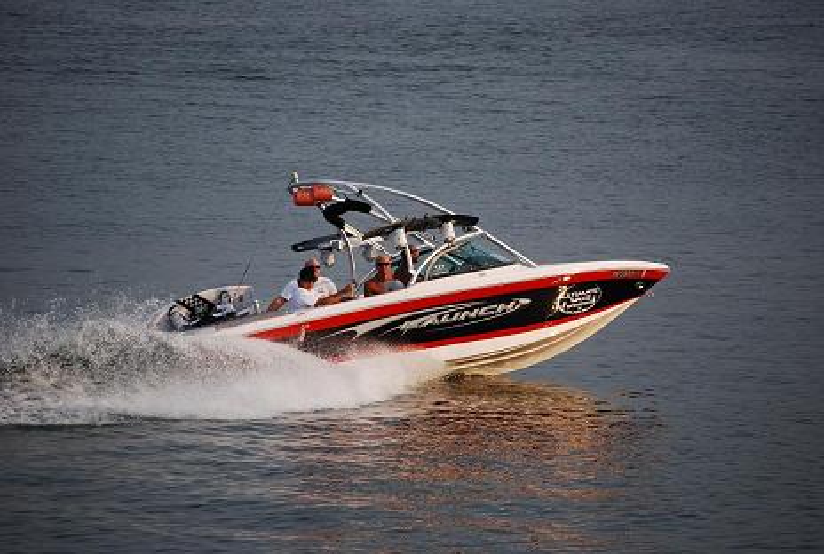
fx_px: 6884
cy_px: 277
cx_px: 412
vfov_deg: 4.6
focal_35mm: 300
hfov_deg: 6.8
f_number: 5.6
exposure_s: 1/640
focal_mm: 200
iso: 200
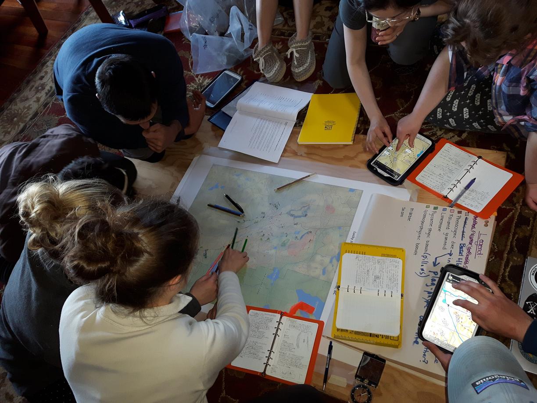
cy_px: 202
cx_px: 268
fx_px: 481
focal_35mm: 31
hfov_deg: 58.4
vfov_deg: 45.4
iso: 125
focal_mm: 3.7
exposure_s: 1/33
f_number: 1.9
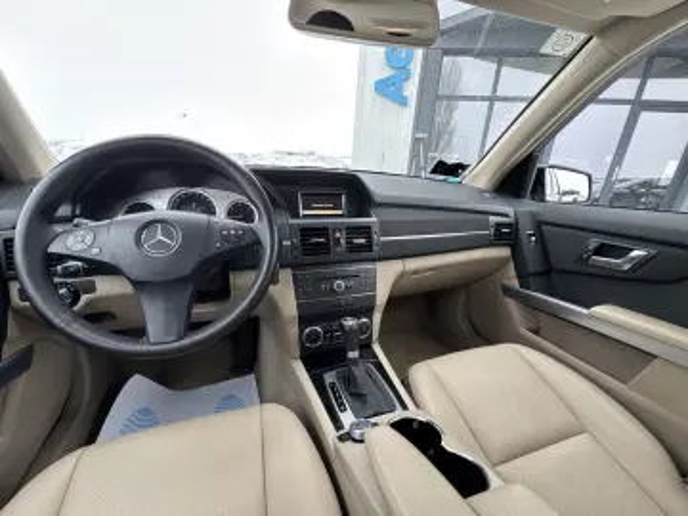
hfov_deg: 102.1
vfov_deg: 85.7
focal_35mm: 14
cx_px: 344
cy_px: 258
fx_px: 278
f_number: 2.2
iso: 125
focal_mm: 2.22
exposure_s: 1/99
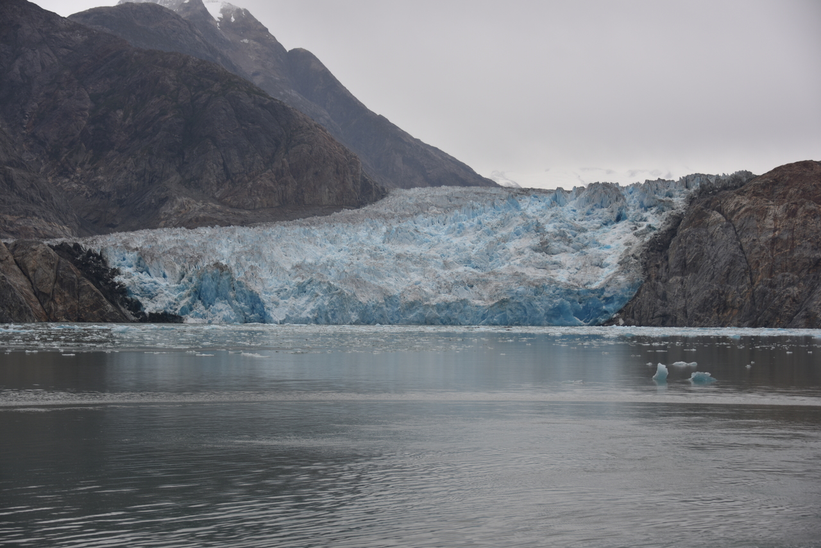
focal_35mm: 65
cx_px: 410
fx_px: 1483
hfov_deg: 31.0
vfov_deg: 20.9
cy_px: 274
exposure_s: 1/125
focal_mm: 65
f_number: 4.8
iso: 100
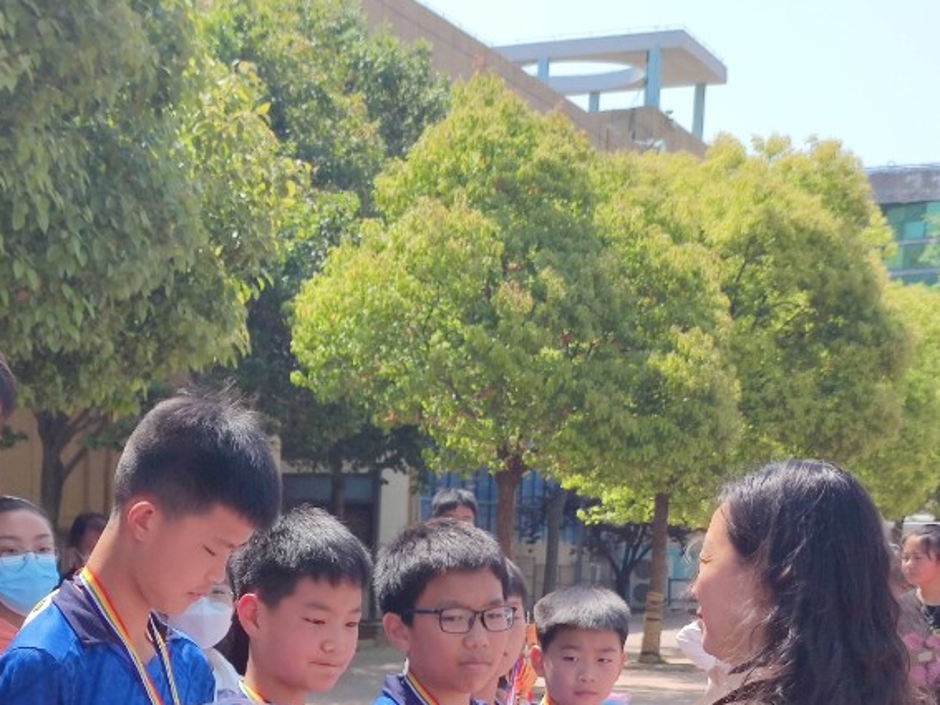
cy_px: 791
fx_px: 2145
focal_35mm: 79
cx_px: 129
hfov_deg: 24.2
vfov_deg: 17.9
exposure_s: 1/1606
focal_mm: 6.72
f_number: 1.69
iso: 50
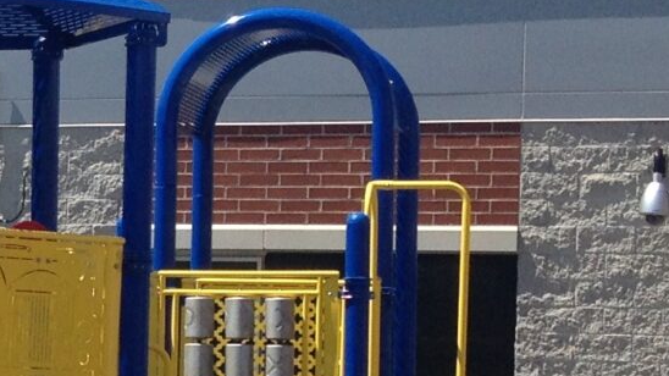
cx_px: -647
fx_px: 3157
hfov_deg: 11.0
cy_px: 326
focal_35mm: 178
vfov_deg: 6.8
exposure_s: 1/1314
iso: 50
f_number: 2.4
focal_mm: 4.28
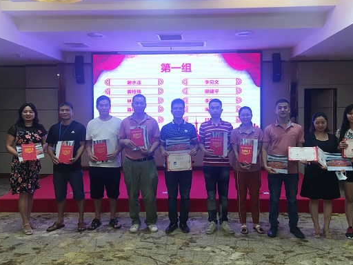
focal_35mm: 34
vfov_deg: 41.8
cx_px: 188
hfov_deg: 53.9
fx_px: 347
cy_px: 124
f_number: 2.2
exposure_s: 1/33
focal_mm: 4.15
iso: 40
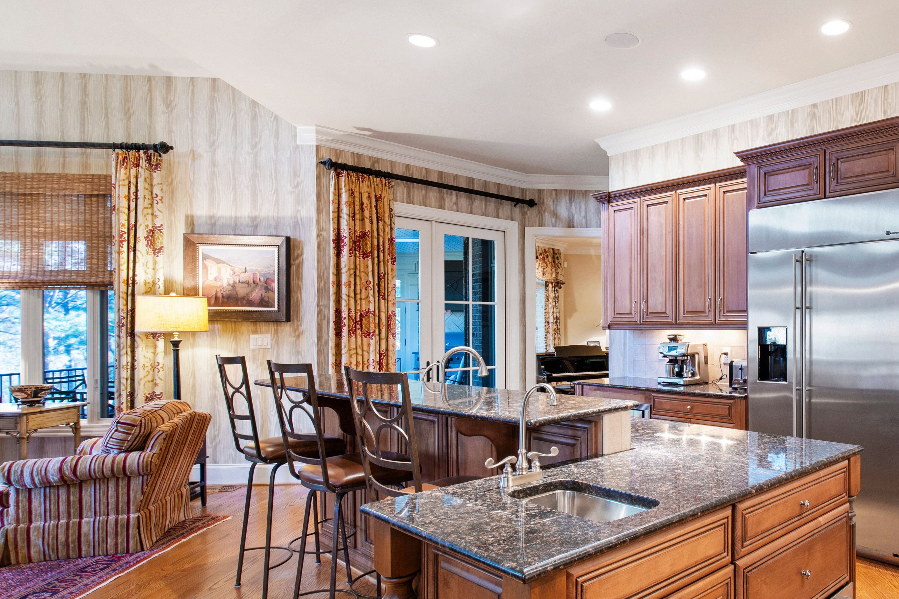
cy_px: 296
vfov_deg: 55.1
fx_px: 574
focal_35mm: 23
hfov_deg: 71.1
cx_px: 670
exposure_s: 2.5
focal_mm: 10
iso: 100
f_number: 8
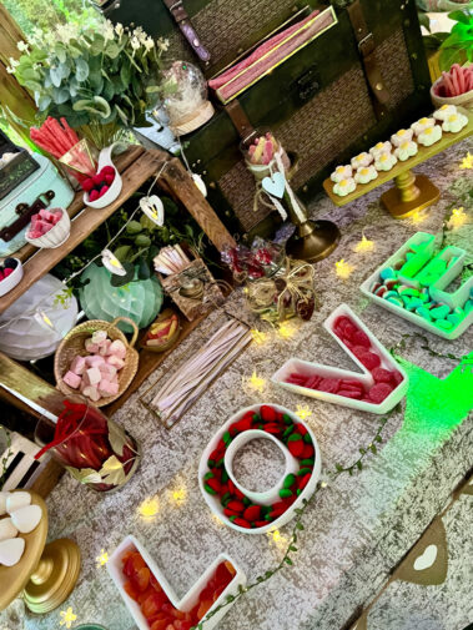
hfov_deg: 53.1
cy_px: 315
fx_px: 473
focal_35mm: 26
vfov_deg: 67.3
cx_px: 236
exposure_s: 1/33
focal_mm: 5.7
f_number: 1.5
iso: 640
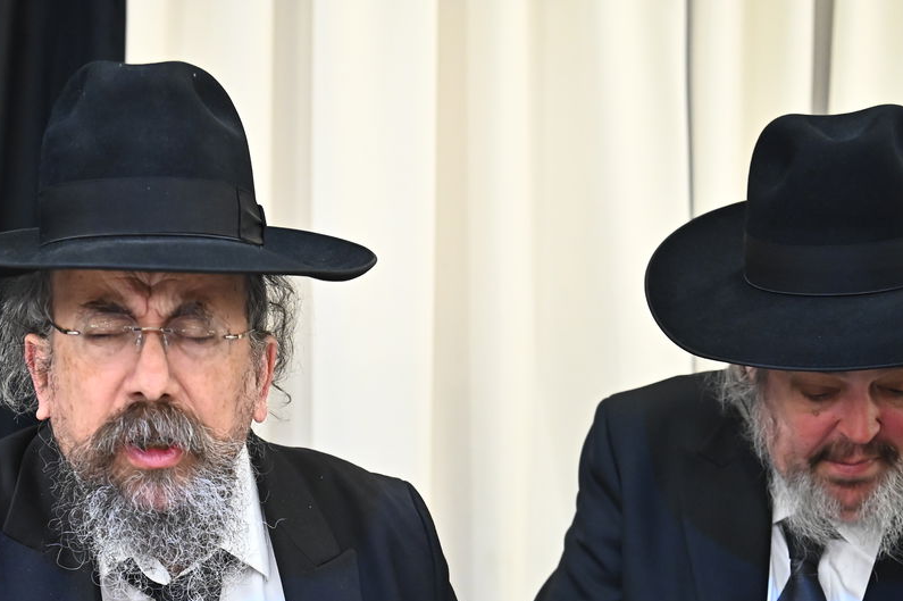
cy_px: 502
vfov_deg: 18.2
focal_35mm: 74
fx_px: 1855
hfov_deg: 27.4
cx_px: 436
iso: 3200
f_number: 3.2
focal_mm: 42
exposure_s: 1/200
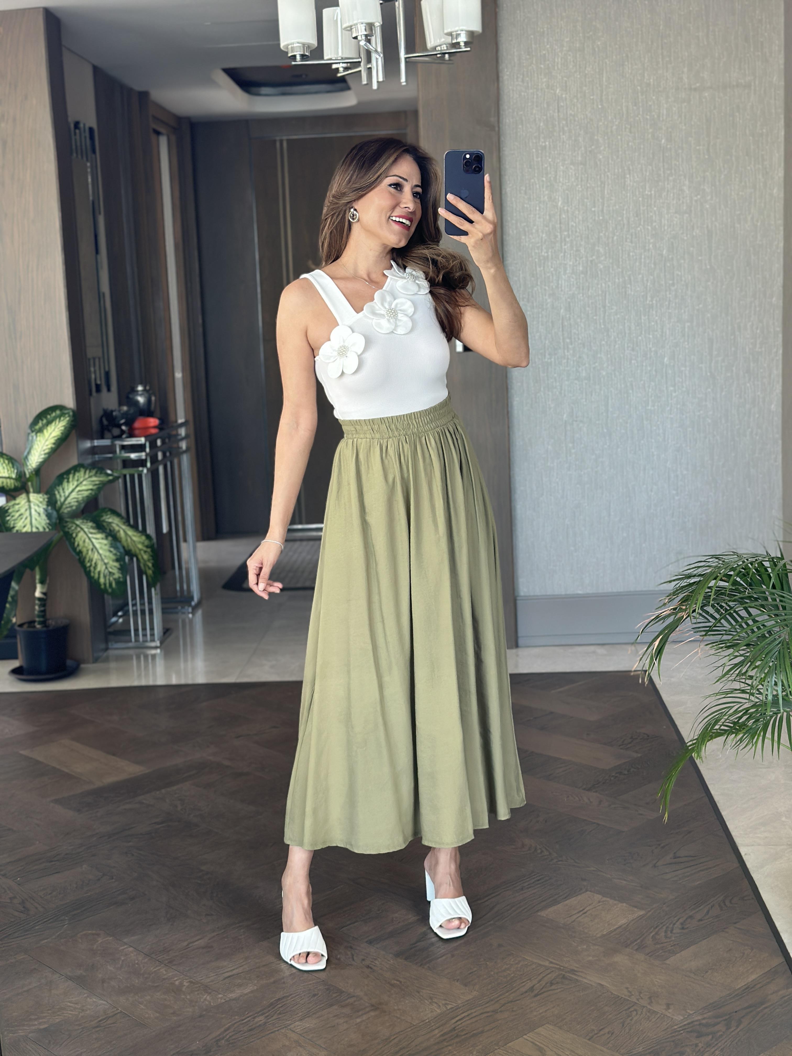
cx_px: 396
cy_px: 528
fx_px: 1464
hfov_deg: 30.3
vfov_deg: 39.7
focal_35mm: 48
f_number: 1.78
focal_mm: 6.86
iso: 125
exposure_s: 1/76
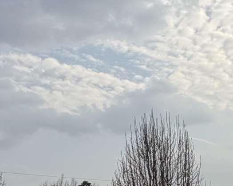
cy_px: 219
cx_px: 29
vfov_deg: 18.3
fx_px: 552
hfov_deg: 23.3
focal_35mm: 80
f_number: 2.2
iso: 20
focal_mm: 2.22
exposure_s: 1/770
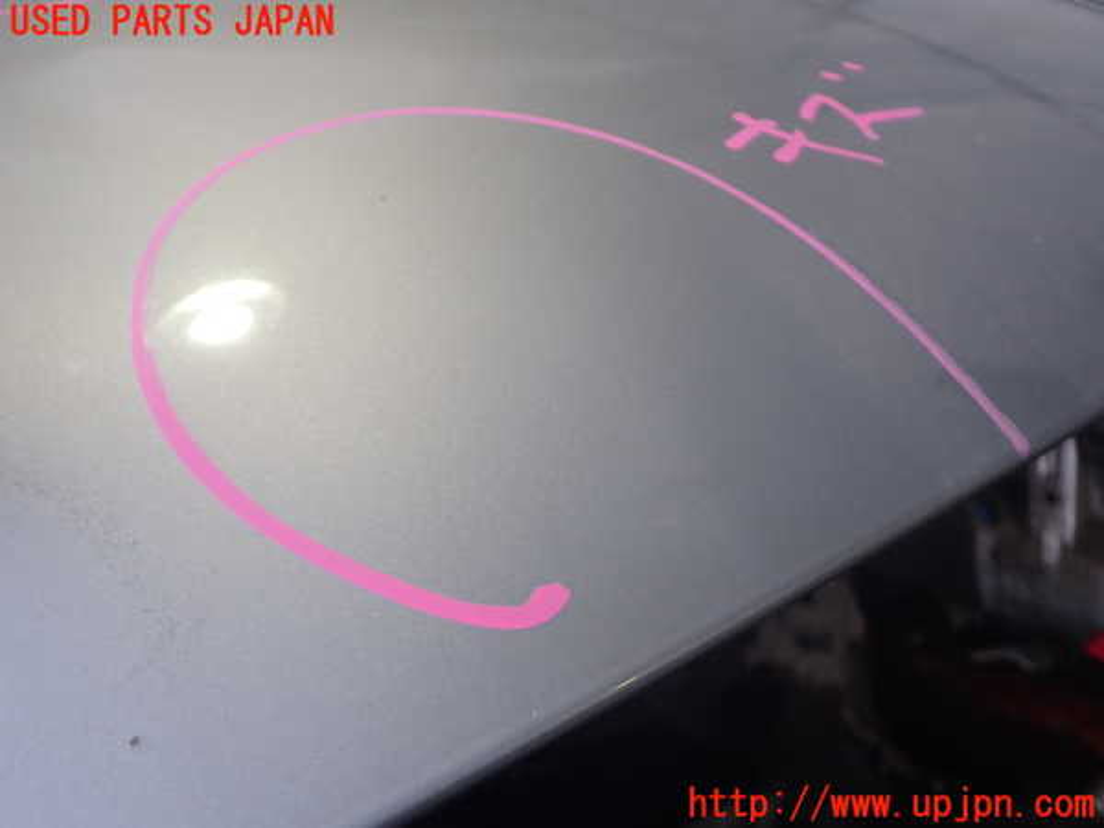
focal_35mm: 30
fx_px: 957
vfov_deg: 46.8
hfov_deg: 60.0
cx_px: 552
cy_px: 414
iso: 200
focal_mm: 5.4
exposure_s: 1/125
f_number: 2.3
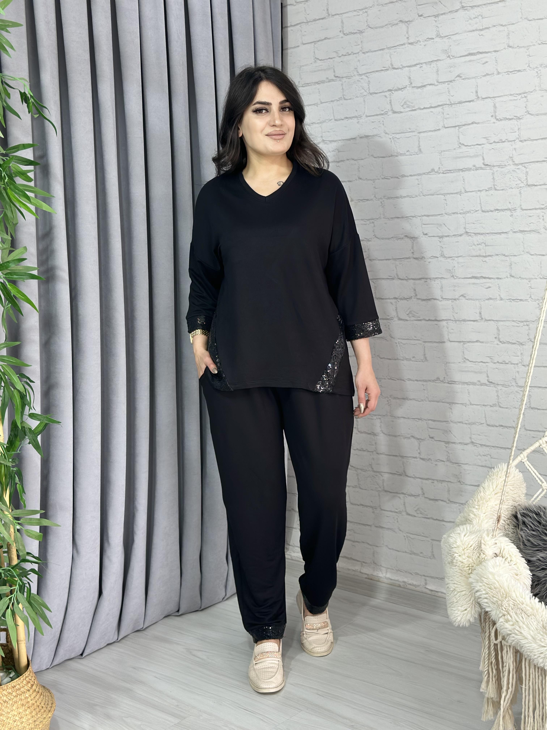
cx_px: 274
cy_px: 365
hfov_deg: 30.3
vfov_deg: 39.7
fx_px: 1011
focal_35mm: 48
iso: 80
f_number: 1.78
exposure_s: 1/100
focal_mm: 6.86
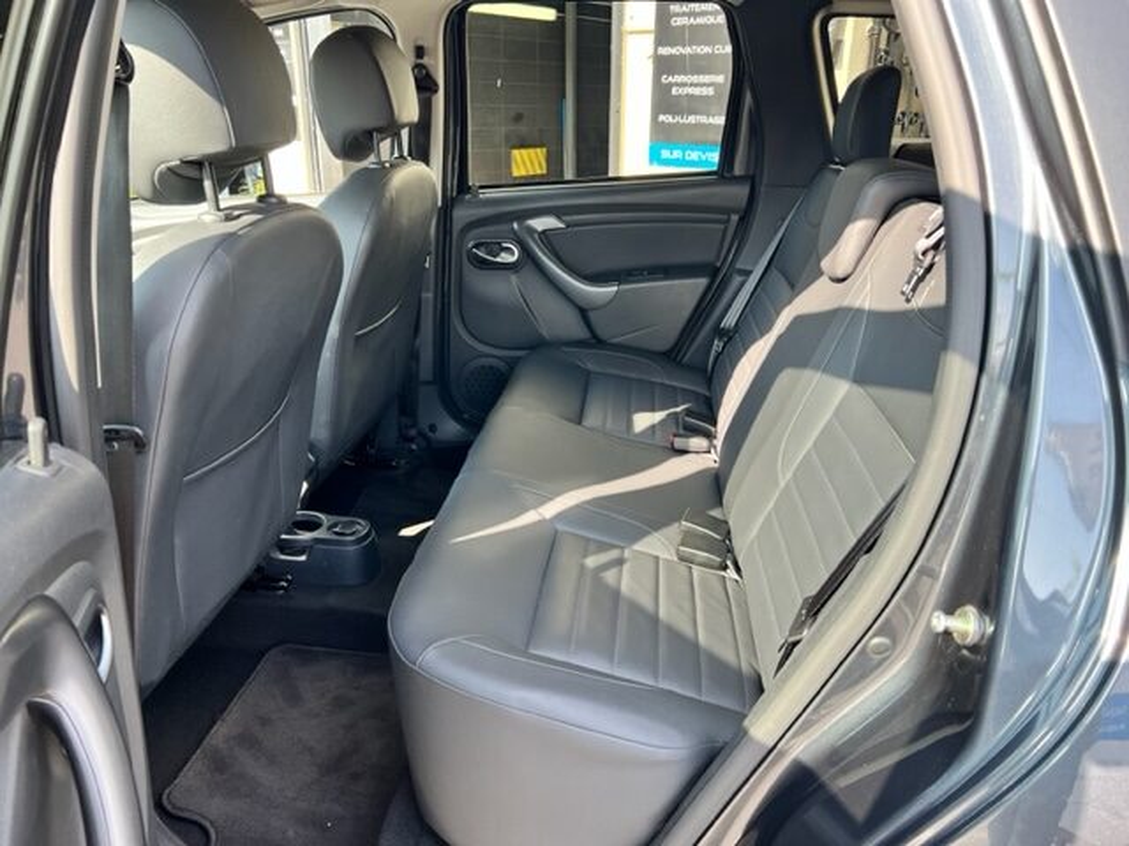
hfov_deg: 67.3
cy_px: 423
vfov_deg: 53.1
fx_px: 848
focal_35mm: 26
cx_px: 564
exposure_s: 1/171
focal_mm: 5.7
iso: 64
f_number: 1.5
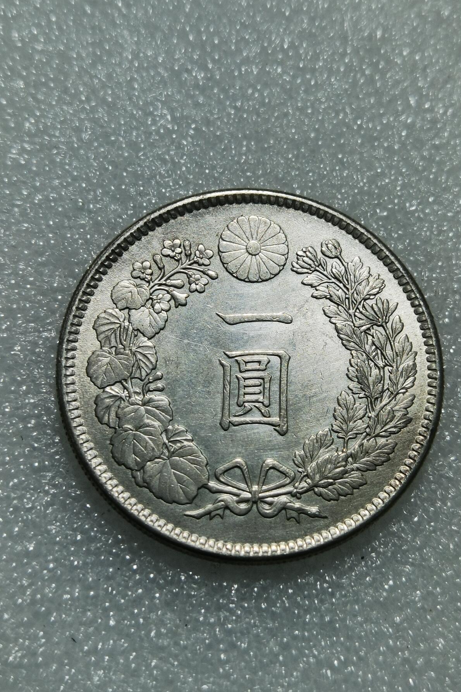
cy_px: 346
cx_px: 243
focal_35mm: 65
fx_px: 1249
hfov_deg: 20.9
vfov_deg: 31.0
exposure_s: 1/166
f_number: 1.9
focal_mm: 6.67
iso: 50
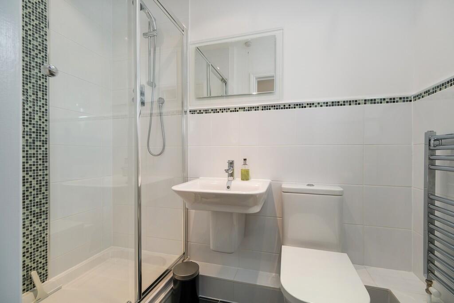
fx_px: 189
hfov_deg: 100.4
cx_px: 227
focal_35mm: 15
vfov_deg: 77.3
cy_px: 152
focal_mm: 10.3
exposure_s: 1/20
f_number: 7.1
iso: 160
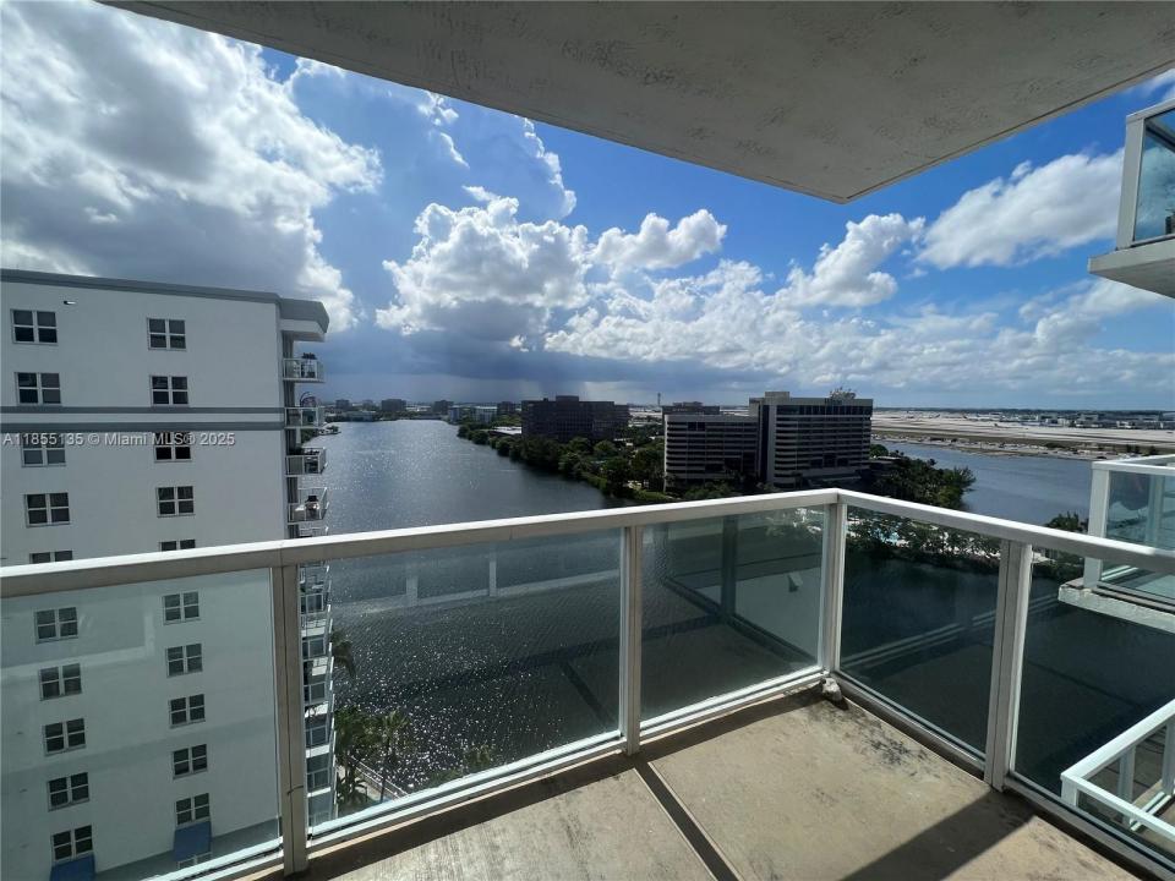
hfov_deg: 106.2
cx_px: 588
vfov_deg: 89.9
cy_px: 440
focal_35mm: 13
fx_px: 441
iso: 32
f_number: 1.8
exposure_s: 1/3922
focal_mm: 1.57
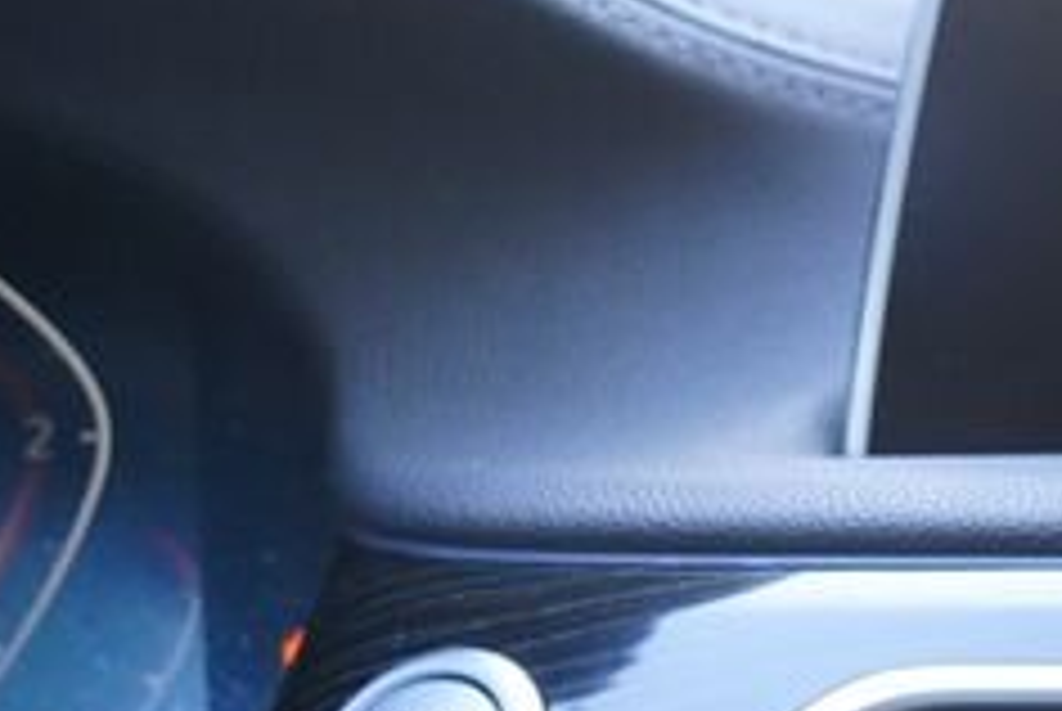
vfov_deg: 12.3
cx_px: 2120
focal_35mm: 104
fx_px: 3072
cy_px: 1199
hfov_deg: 15.6
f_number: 4
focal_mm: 24
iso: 1600
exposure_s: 1/160
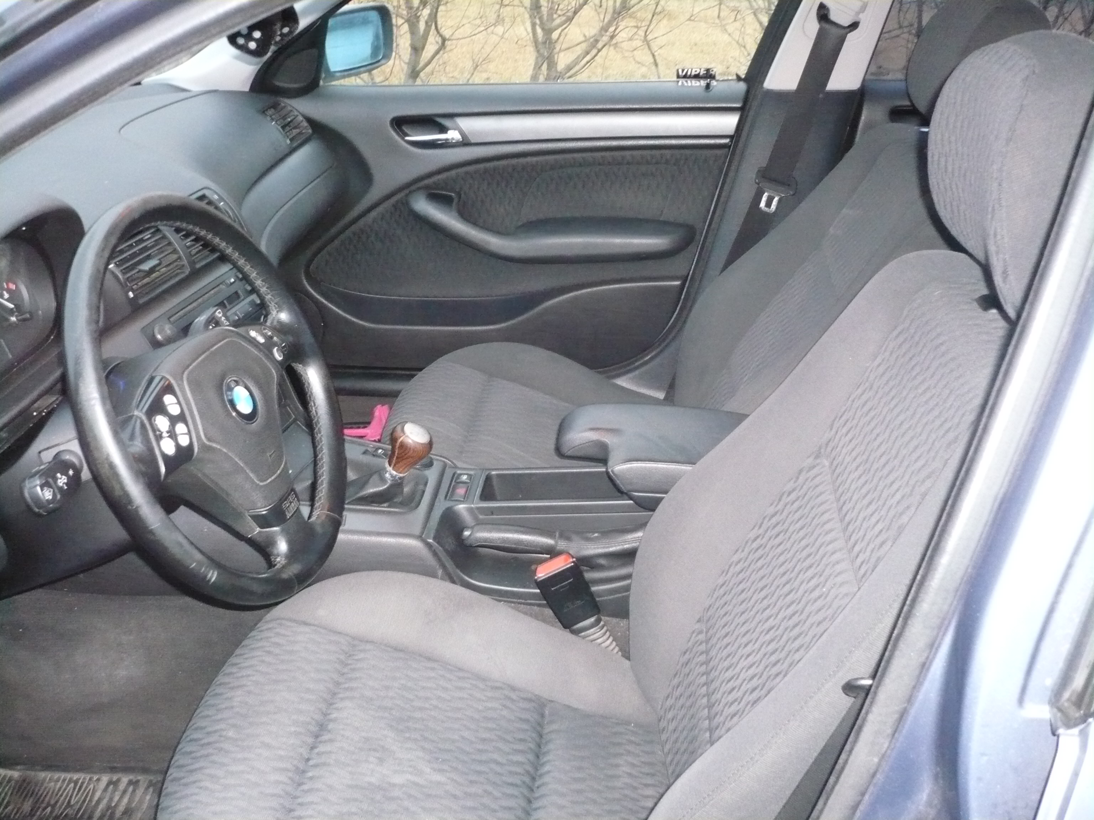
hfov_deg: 52.6
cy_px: 410
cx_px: 547
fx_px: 1106
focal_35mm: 35
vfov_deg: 40.7
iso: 640
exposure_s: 1/30
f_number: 2.8
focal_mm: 5.8
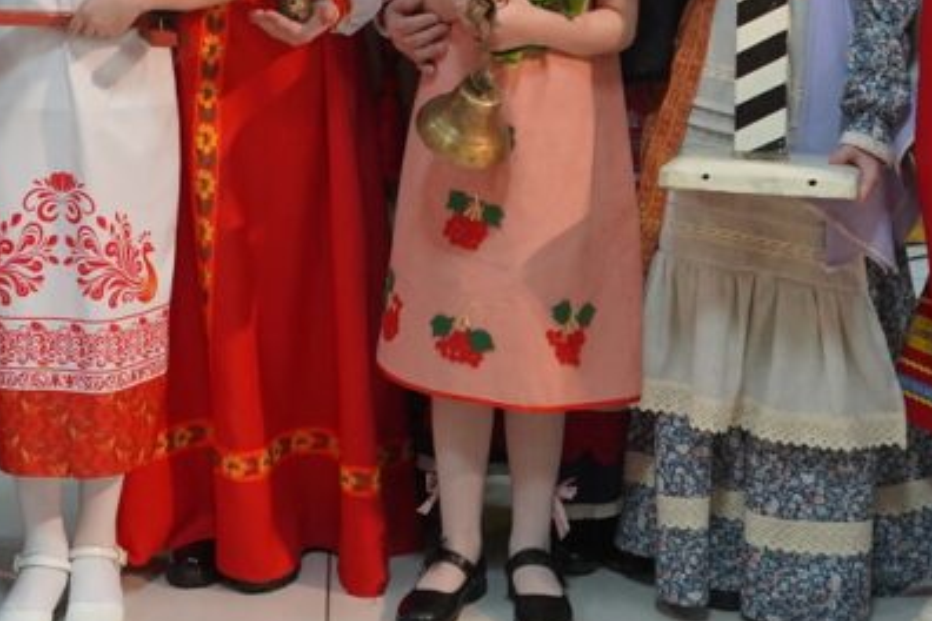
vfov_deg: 14.3
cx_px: 358
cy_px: -212
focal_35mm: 91
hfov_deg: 22.3
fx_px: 2356
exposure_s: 1/160
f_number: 4
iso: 2500
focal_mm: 30
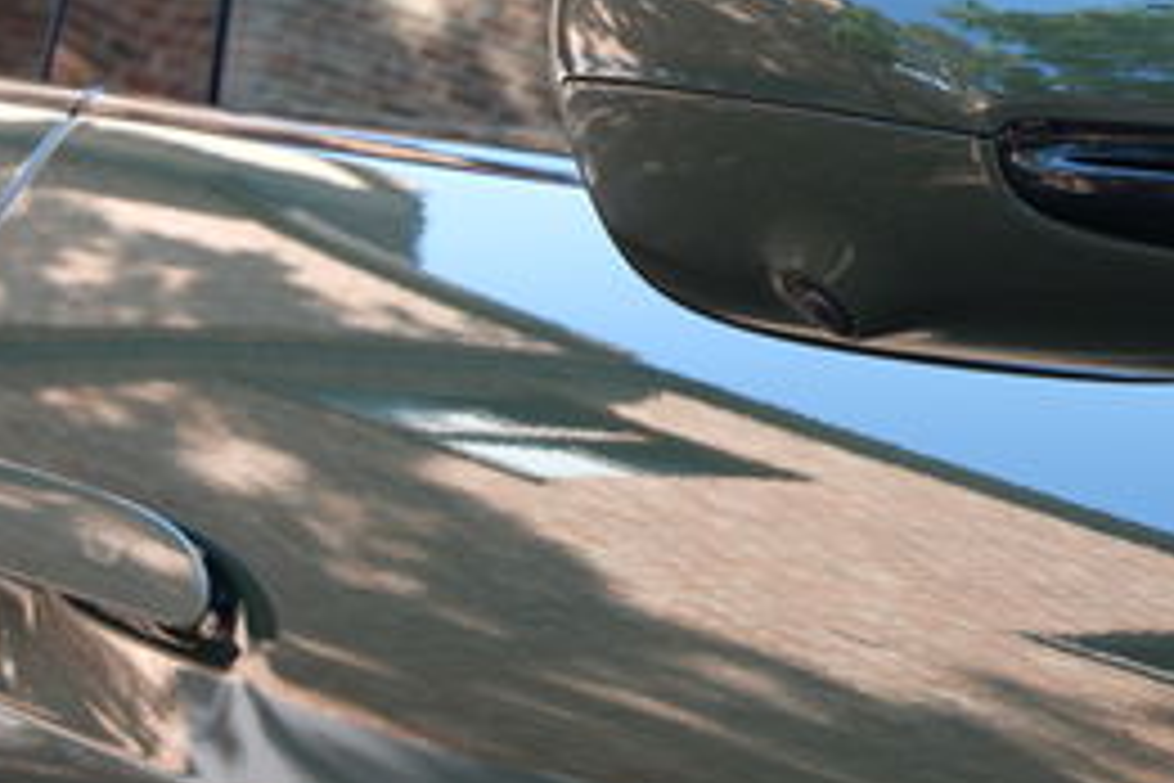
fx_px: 3261
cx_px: 1471
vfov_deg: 13.6
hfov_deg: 19.1
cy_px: 162
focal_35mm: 100
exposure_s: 1/30
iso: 200
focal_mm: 22.7
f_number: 5.6
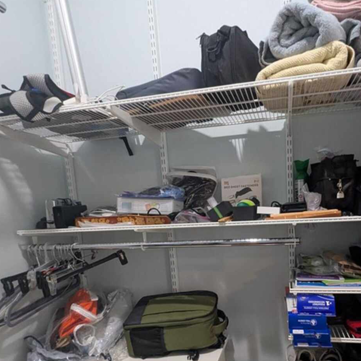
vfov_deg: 59.7
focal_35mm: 26
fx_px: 307
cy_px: 237
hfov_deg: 60.5
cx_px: 216
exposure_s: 1/60
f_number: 2.2
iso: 739
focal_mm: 2.35
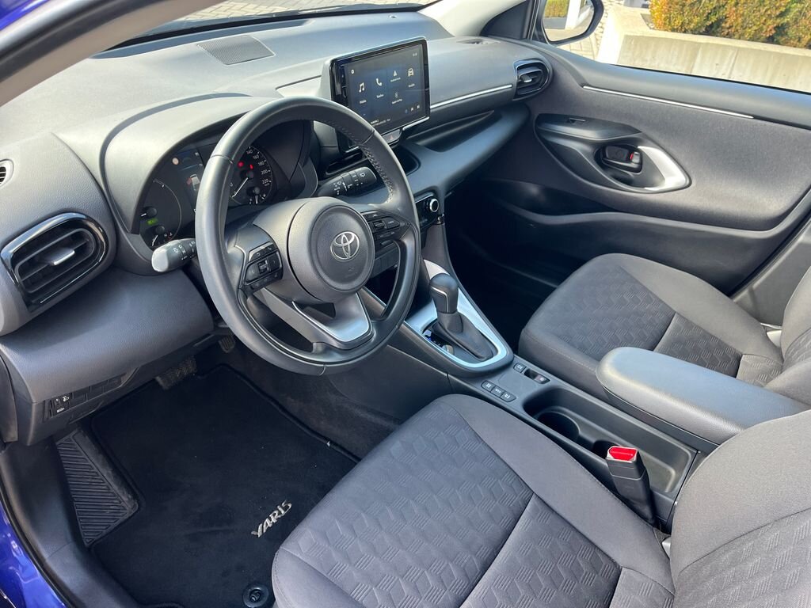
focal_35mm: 26
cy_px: 304
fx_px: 609
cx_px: 406
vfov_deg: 53.1
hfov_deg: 67.3
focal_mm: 5.1
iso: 100
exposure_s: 1/121
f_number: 1.6
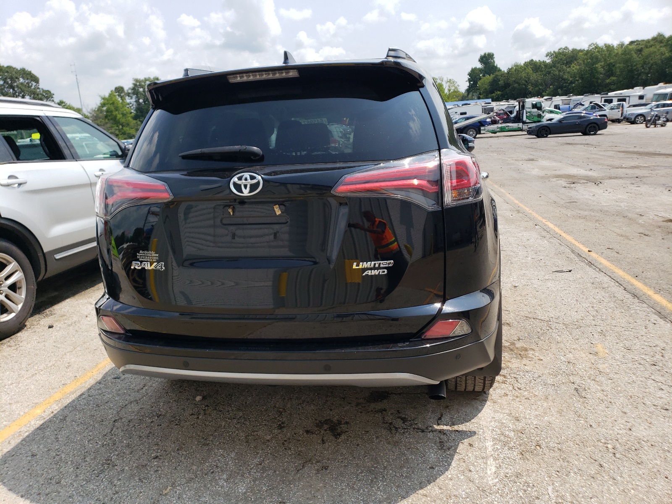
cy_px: 252
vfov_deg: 53.1
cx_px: 336
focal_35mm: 26
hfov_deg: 67.3
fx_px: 505
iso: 50
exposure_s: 1/3333
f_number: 1.5
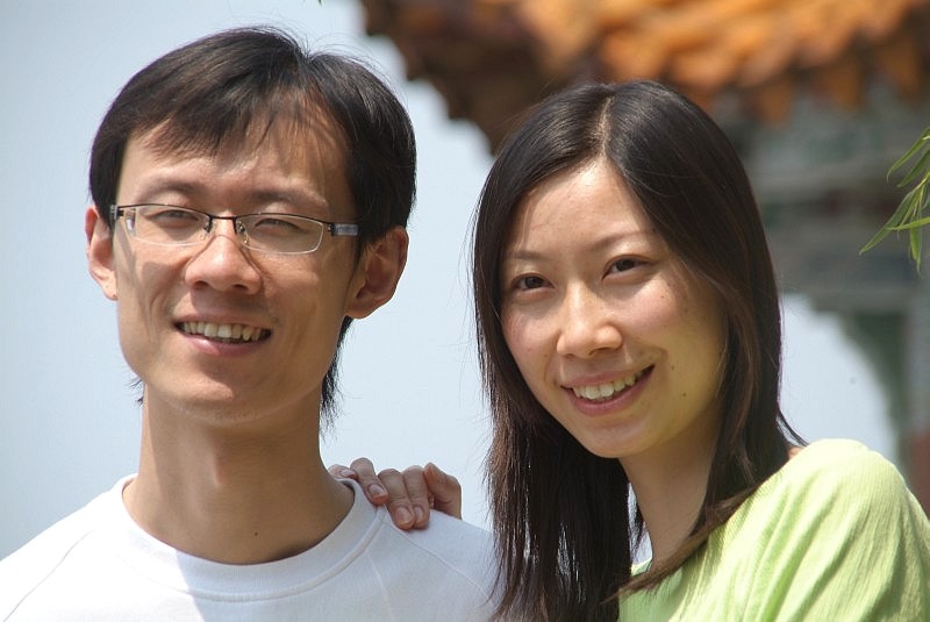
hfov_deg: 6.9
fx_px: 7757
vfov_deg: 4.6
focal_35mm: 300
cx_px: 465
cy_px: 311
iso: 200
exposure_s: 1/350
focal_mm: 200
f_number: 6.3
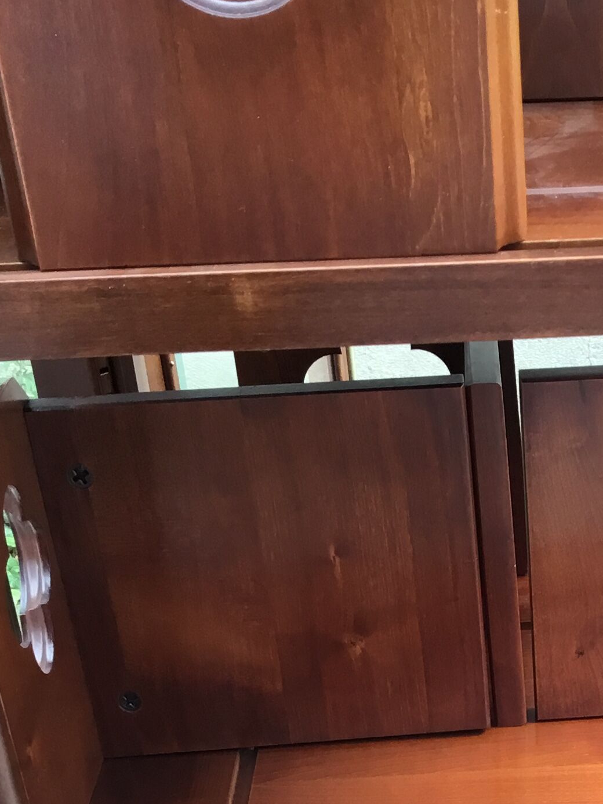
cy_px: 881
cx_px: 622
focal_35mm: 73
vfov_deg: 24.9
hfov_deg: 19.5
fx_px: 1695
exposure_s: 1/33
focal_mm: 3.3
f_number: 2.4
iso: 25
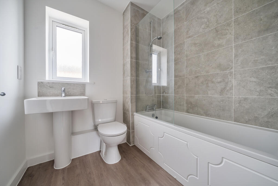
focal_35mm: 12
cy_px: 93
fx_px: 93
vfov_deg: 90.0
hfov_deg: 112.6
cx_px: 139
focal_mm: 12
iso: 100
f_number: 8
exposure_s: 1/8
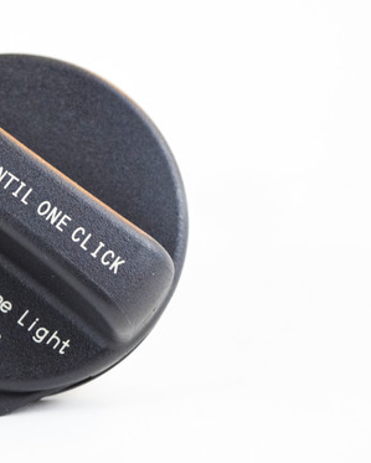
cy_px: 225
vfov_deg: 14.5
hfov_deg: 11.5
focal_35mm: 133
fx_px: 1821
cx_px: -6
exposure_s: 1/60
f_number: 5.6
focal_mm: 55
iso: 3600
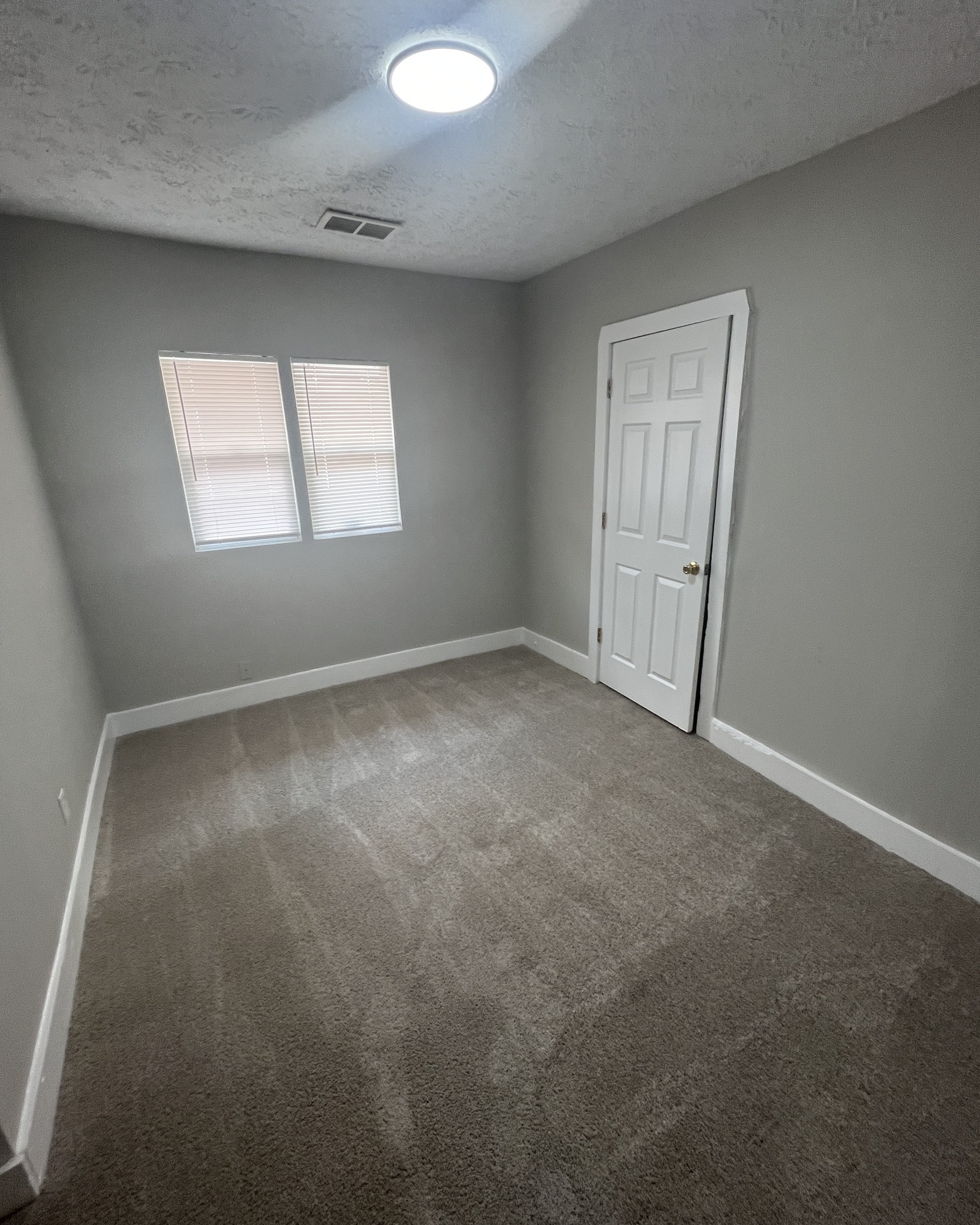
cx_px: 480
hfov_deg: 88.0
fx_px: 507
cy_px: 605
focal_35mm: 14
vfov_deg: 100.7
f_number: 1.8
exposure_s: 1/120
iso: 200
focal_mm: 1.57
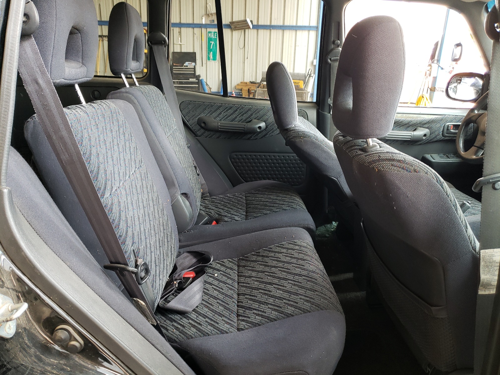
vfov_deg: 53.1
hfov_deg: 67.3
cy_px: 188
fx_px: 376
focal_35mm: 26
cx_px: 250
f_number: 1.5
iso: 100
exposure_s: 1/60.2
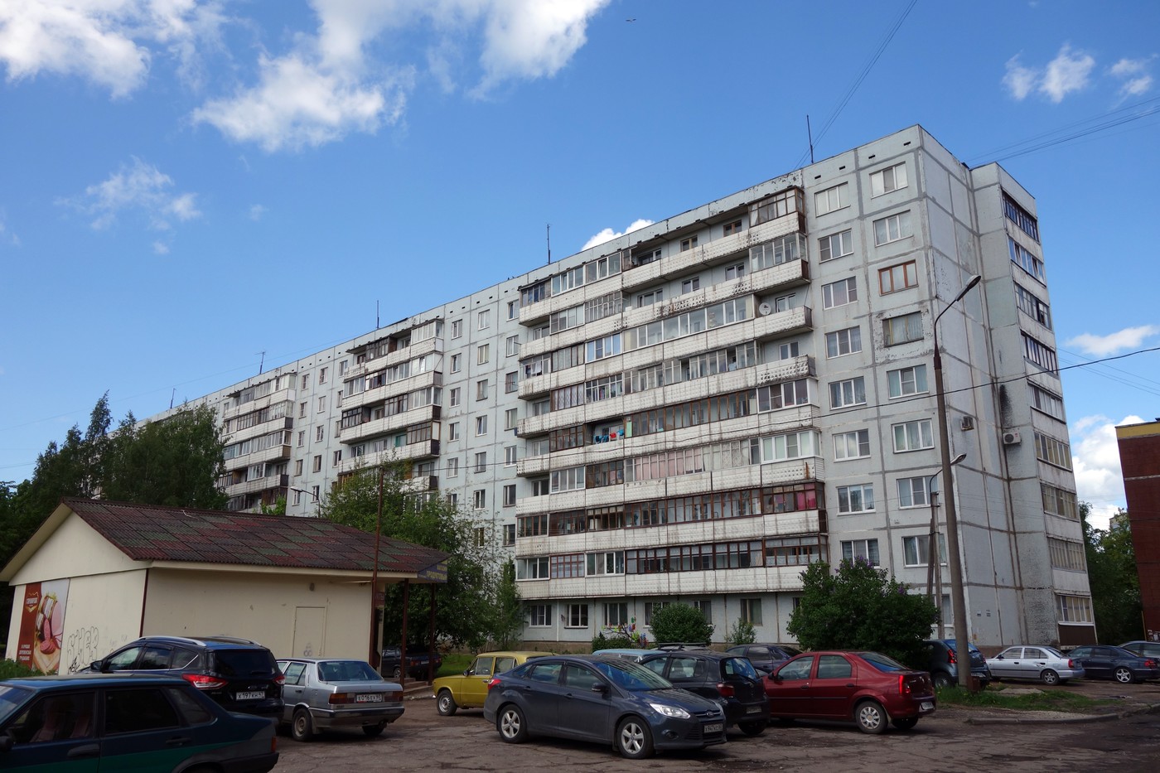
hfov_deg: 65.5
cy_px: 386
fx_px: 902
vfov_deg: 46.4
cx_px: 580
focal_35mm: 28
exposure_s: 1/400
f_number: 5.6
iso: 125
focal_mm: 10.4
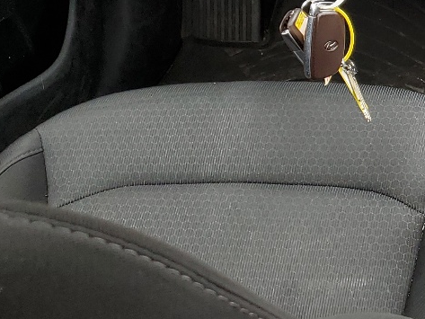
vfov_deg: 16.5
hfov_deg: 19.8
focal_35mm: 88
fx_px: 1081
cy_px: 25
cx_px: 607
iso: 50
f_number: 1.5
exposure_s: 1/127
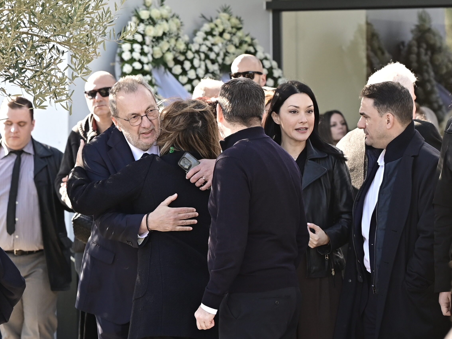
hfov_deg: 15.2
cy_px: 170
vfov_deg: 11.4
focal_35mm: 130
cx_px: 242
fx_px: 1697
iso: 400
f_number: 5
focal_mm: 120
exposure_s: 1/400
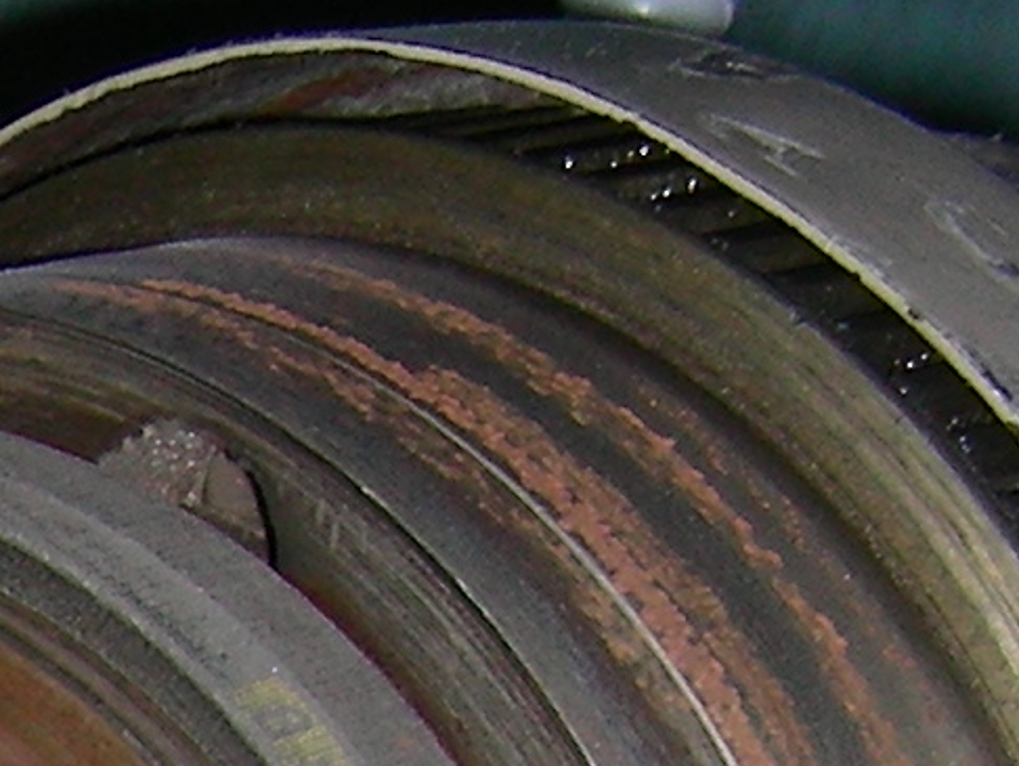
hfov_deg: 8.4
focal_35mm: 220
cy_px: 2038
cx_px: -1292
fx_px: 6479
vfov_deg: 6.3
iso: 50
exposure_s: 1/60.1
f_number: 3.5
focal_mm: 6.3
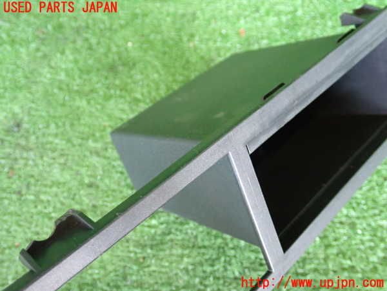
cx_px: 194
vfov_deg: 35.1
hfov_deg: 45.8
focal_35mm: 41
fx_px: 458
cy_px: 146
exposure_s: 1/50
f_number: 2.8
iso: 1000
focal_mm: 7.31
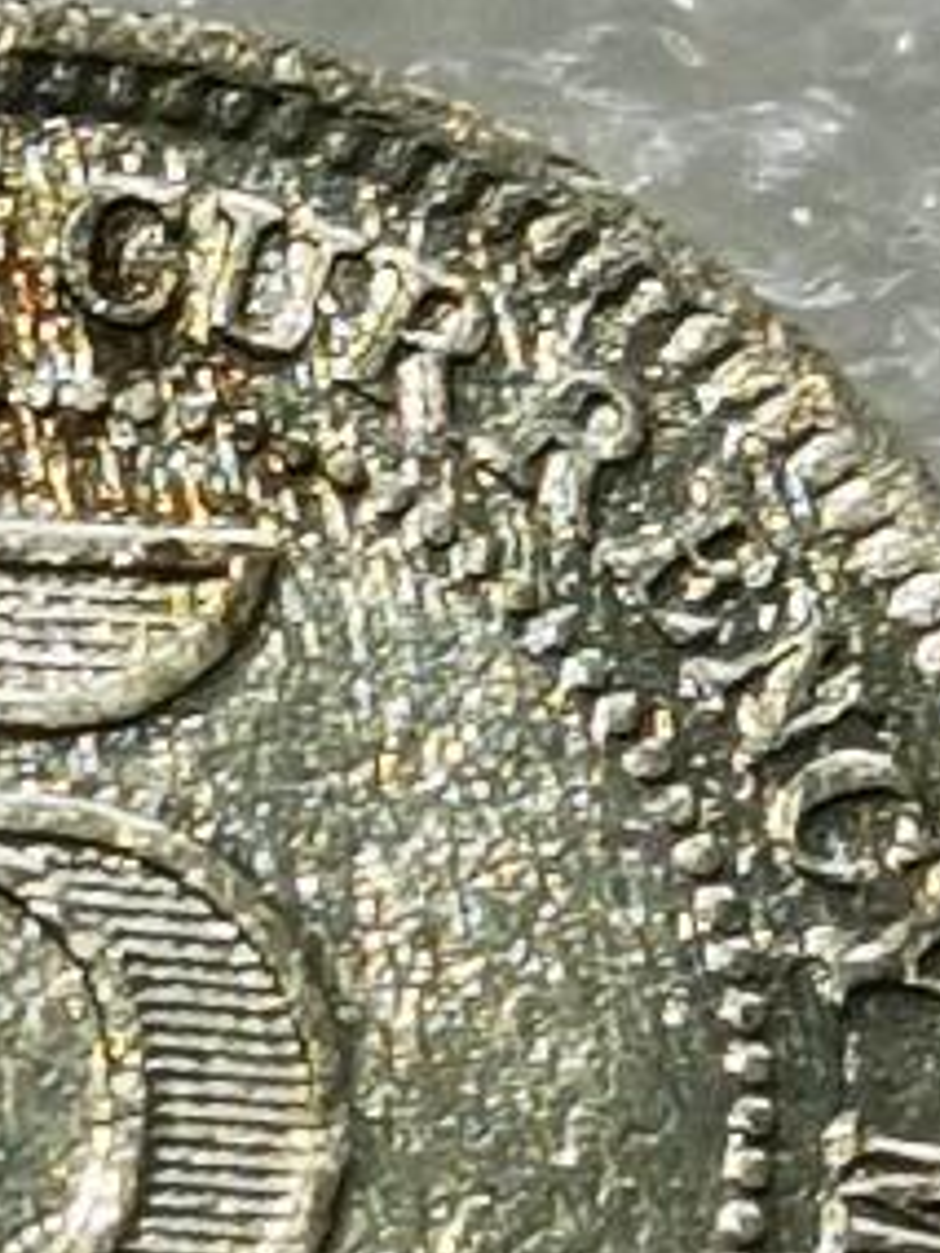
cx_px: -247
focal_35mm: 399
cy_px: 1037
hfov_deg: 3.7
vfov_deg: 5.0
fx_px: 14446
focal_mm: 6.67
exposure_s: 1/100
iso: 50
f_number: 1.9
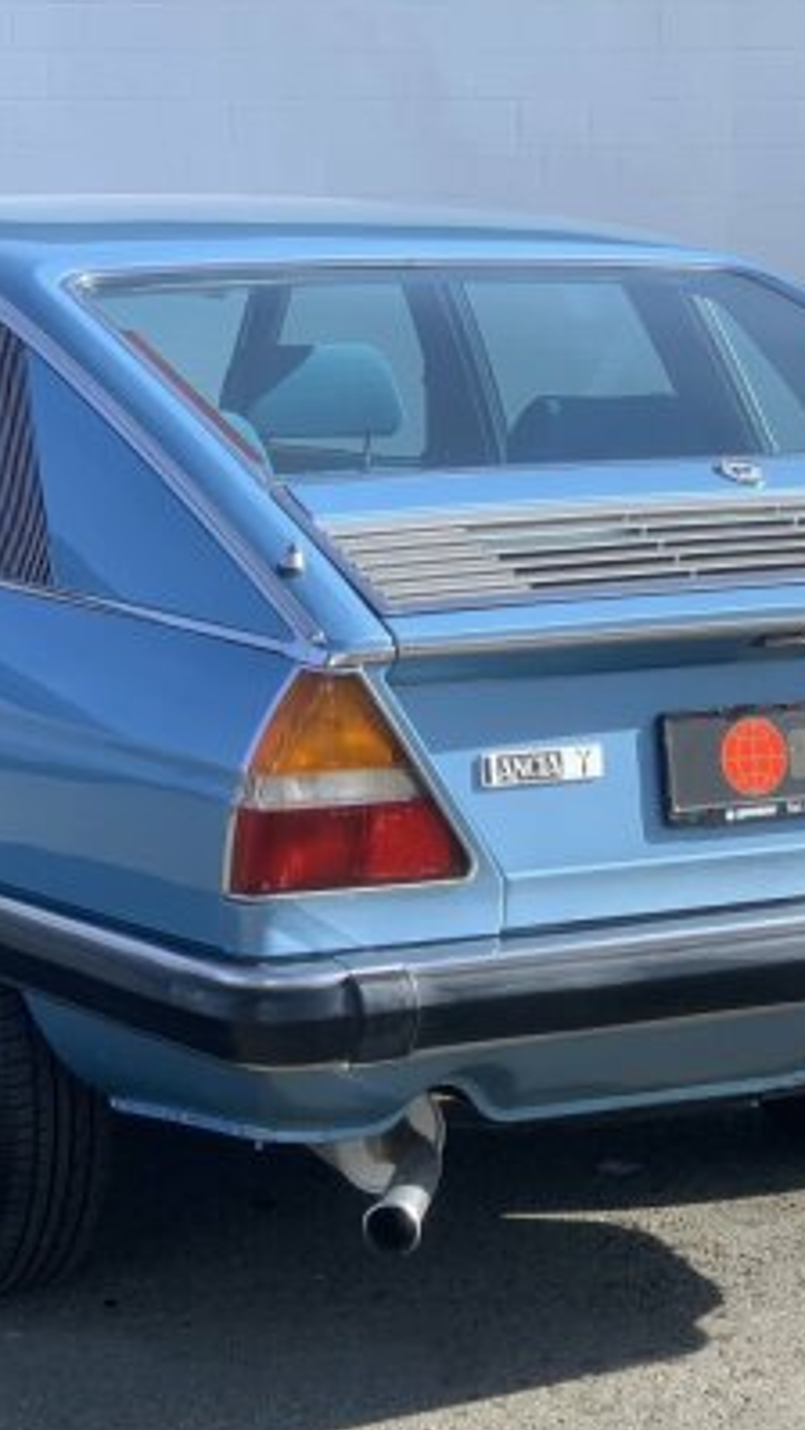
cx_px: 334
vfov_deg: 23.4
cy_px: 704
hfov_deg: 13.3
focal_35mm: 91
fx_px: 3452
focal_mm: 6
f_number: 2.4
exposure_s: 1/428
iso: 16
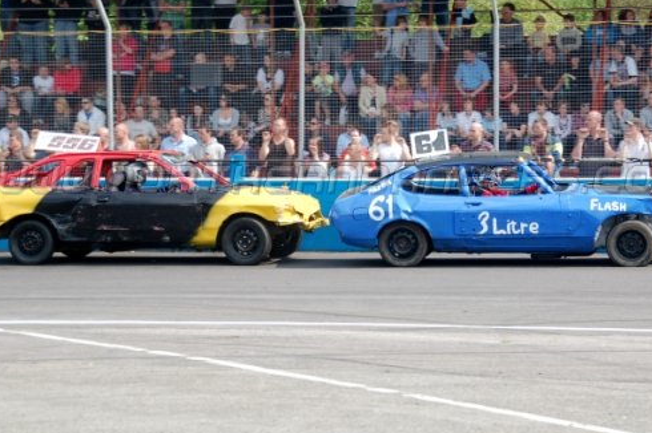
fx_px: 1948
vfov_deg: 12.7
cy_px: 183
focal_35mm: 108
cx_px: 369
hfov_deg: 19.0
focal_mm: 55
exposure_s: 1/640
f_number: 5.3
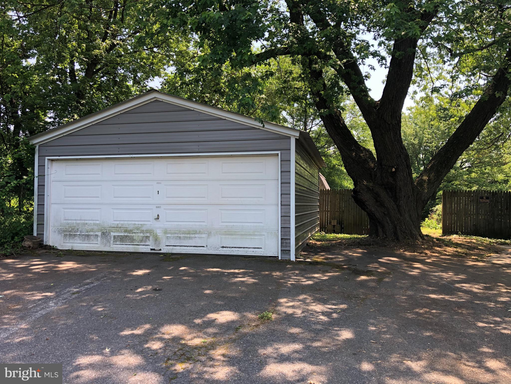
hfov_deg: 63.4
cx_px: 256
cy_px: 192
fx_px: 413
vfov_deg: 49.7
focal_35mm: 28
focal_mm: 3.99
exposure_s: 1/277
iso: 20
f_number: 1.8
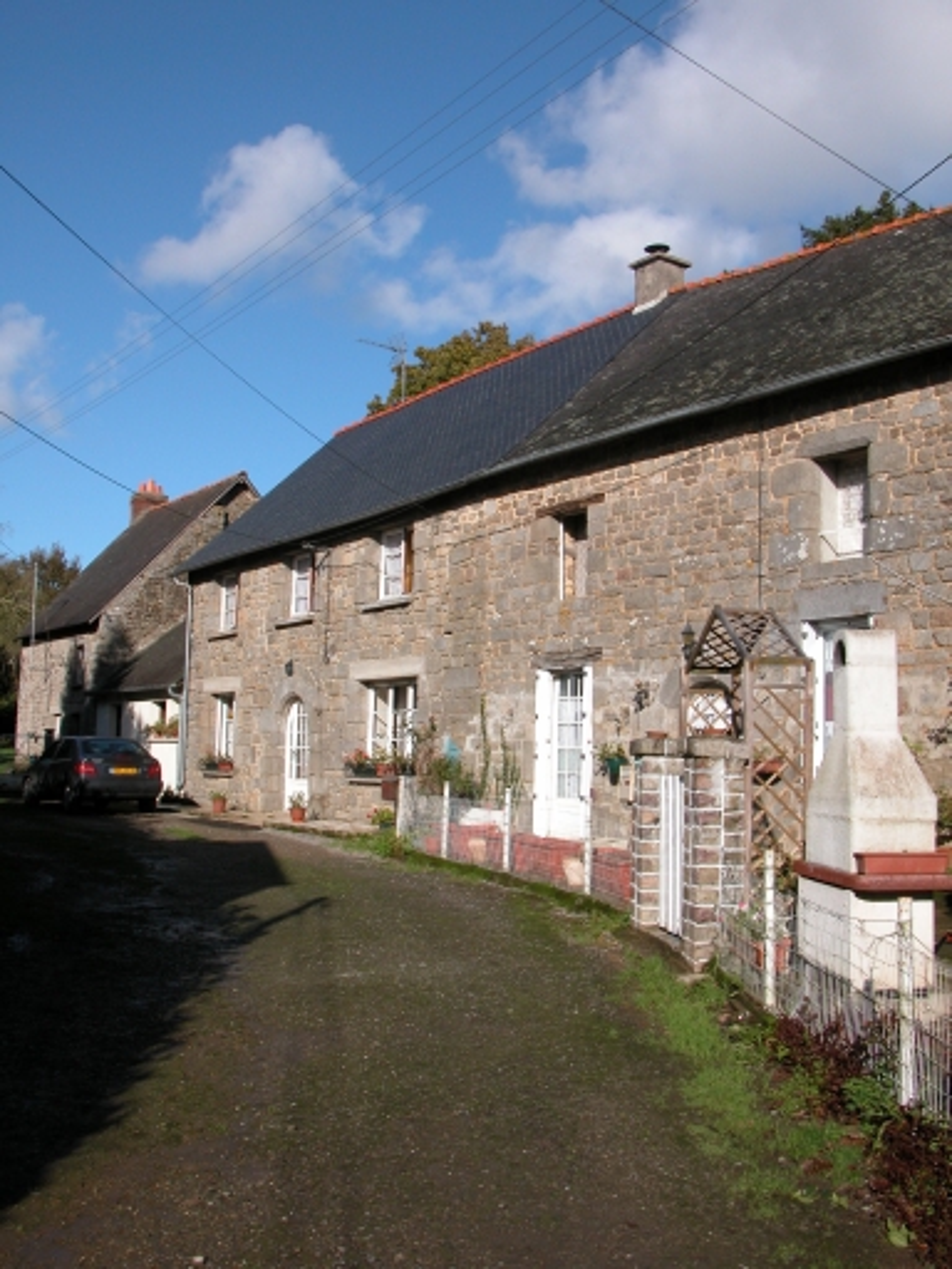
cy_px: 634
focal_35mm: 35
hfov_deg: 40.7
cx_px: 476
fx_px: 1283
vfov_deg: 52.6
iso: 100
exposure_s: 1/352
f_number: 7.1
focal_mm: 8.9
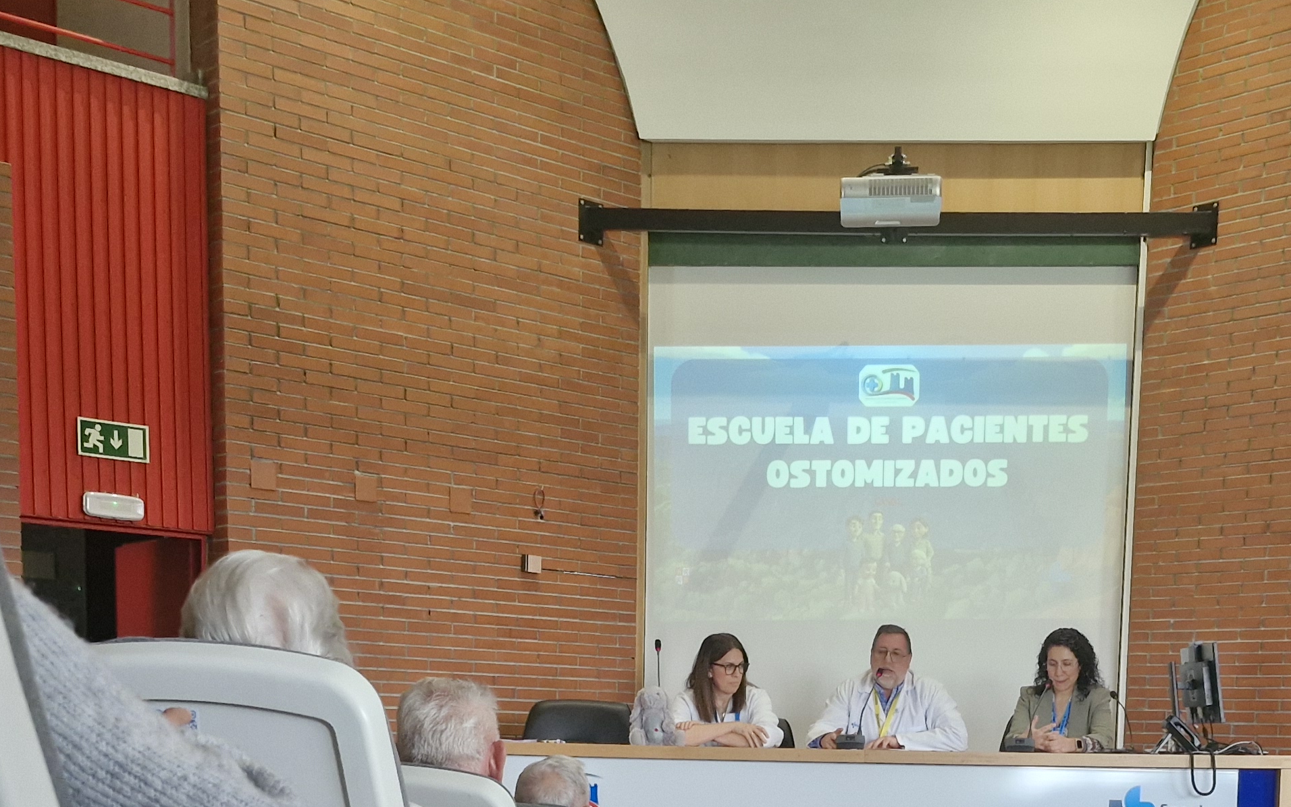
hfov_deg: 39.3
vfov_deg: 23.4
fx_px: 1794
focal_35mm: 51
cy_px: 940
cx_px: 804
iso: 640
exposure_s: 1/100
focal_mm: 5.54
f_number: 1.8
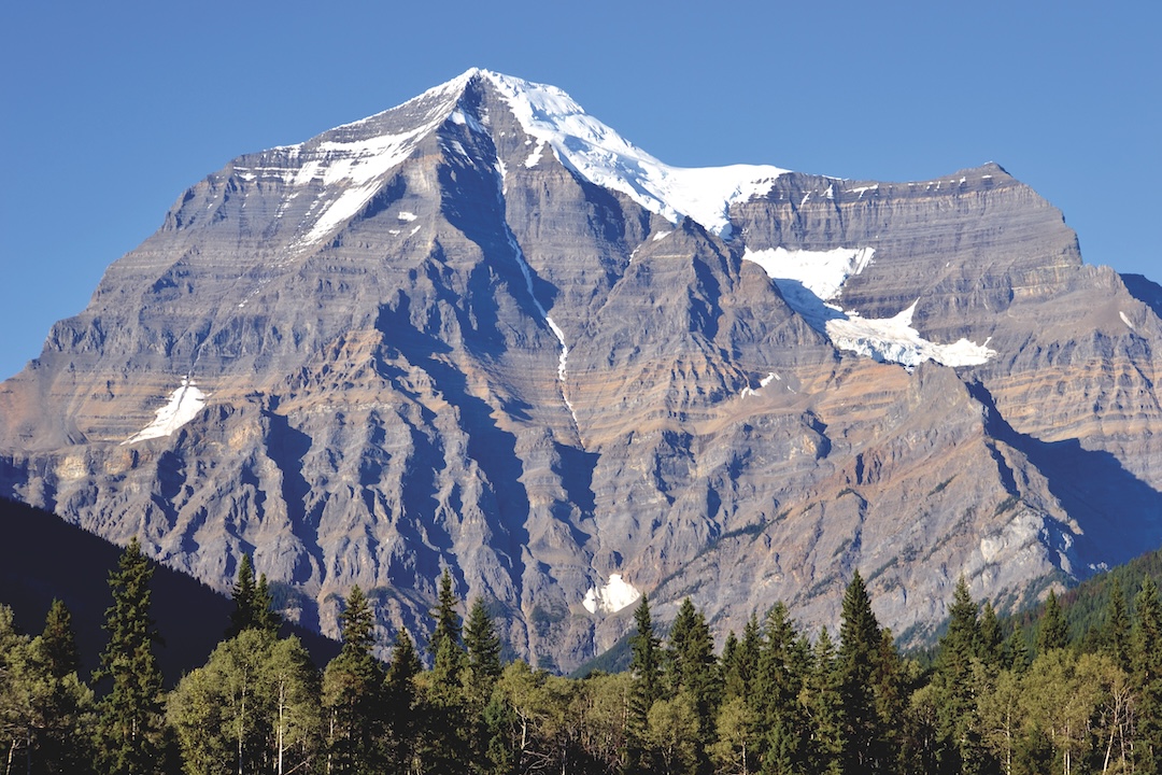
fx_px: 2663
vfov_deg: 16.6
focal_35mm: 82
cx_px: 581
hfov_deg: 24.6
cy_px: 388
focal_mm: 55
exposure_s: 1/160
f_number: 8
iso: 100
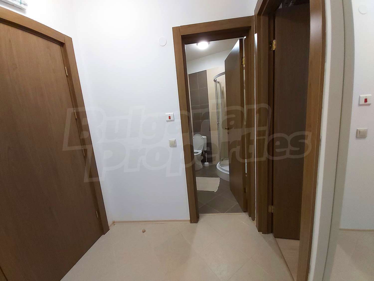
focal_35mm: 12
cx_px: 187
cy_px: 140
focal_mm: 1.42
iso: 160
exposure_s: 1/50
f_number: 2.2
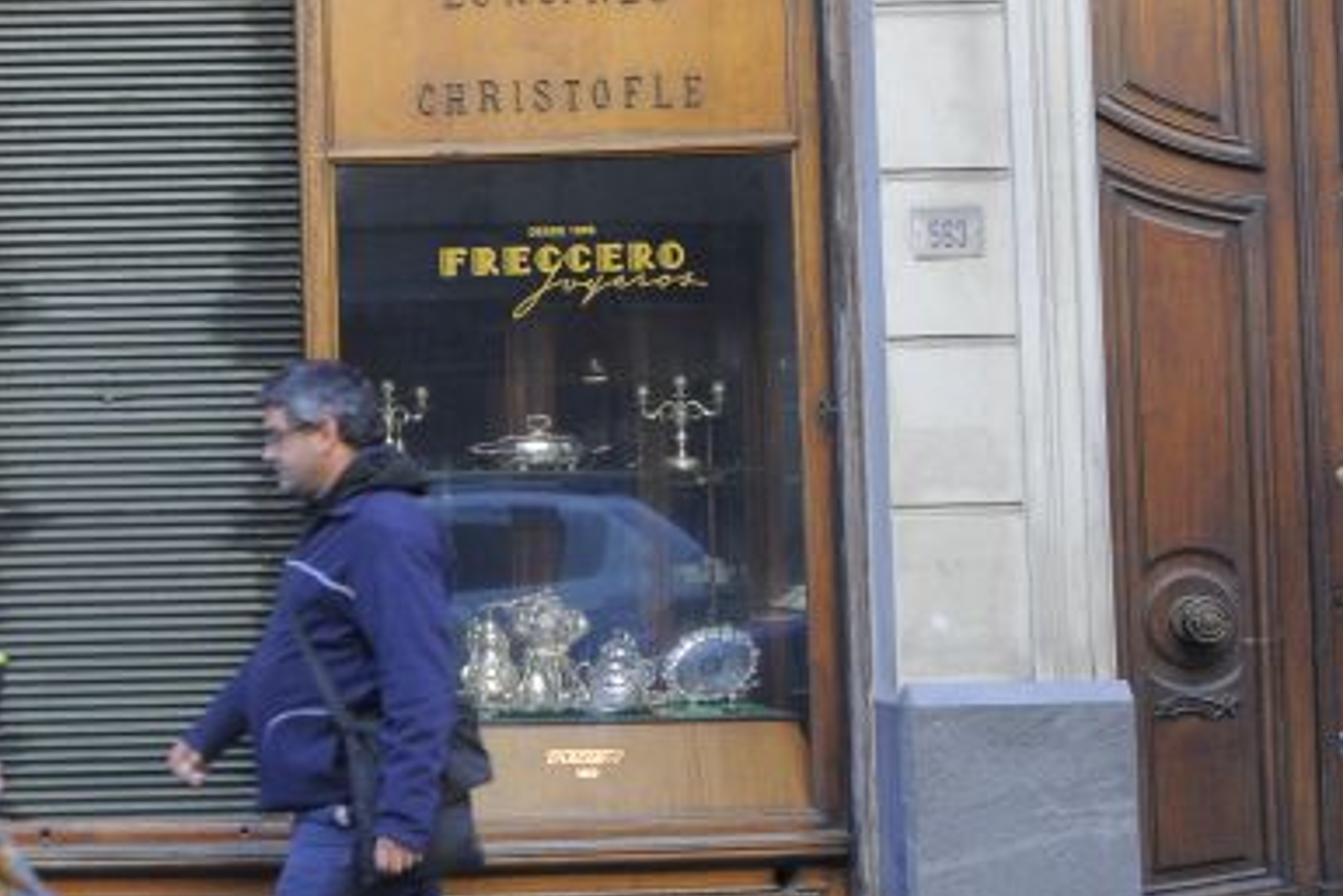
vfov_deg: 19.5
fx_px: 2612
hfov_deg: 27.2
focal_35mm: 70
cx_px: -10
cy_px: 425
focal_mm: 20
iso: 400
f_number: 4
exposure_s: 1/125
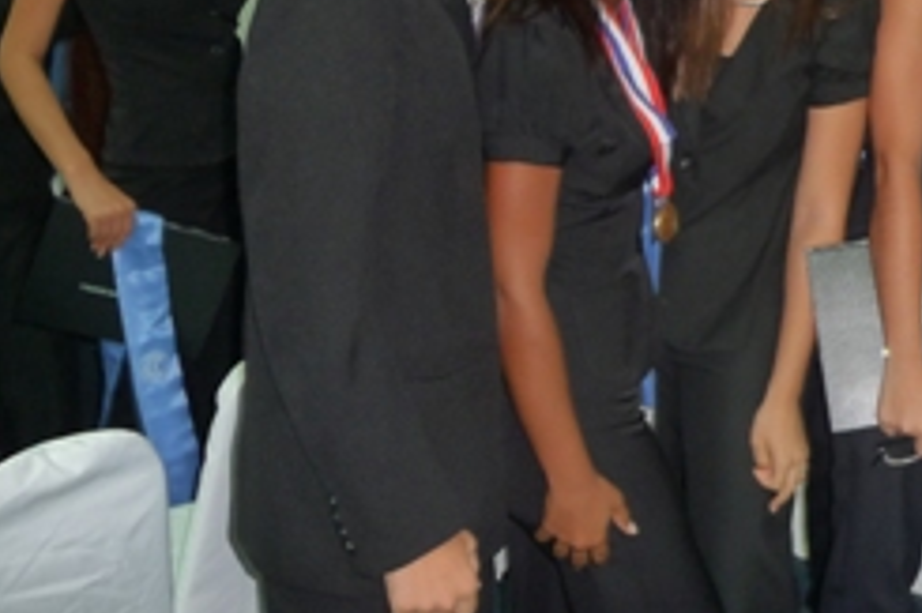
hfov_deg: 33.3
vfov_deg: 23.1
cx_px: 824
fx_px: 1459
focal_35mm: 57
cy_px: 53
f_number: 3.4
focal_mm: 5
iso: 200
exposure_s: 1/8
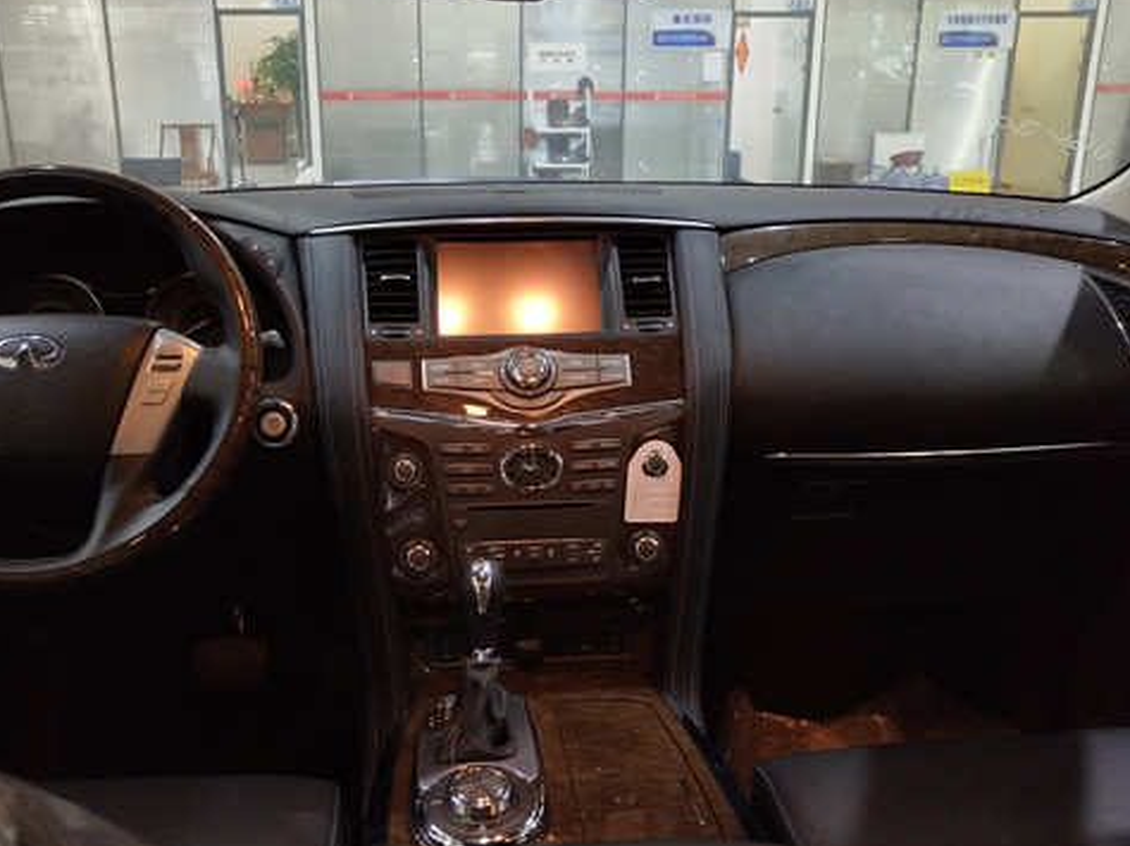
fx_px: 1240
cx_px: 515
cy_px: 427
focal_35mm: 38
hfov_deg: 48.9
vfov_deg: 37.7
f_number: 1.8
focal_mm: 3.95
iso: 646
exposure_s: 1/33.3
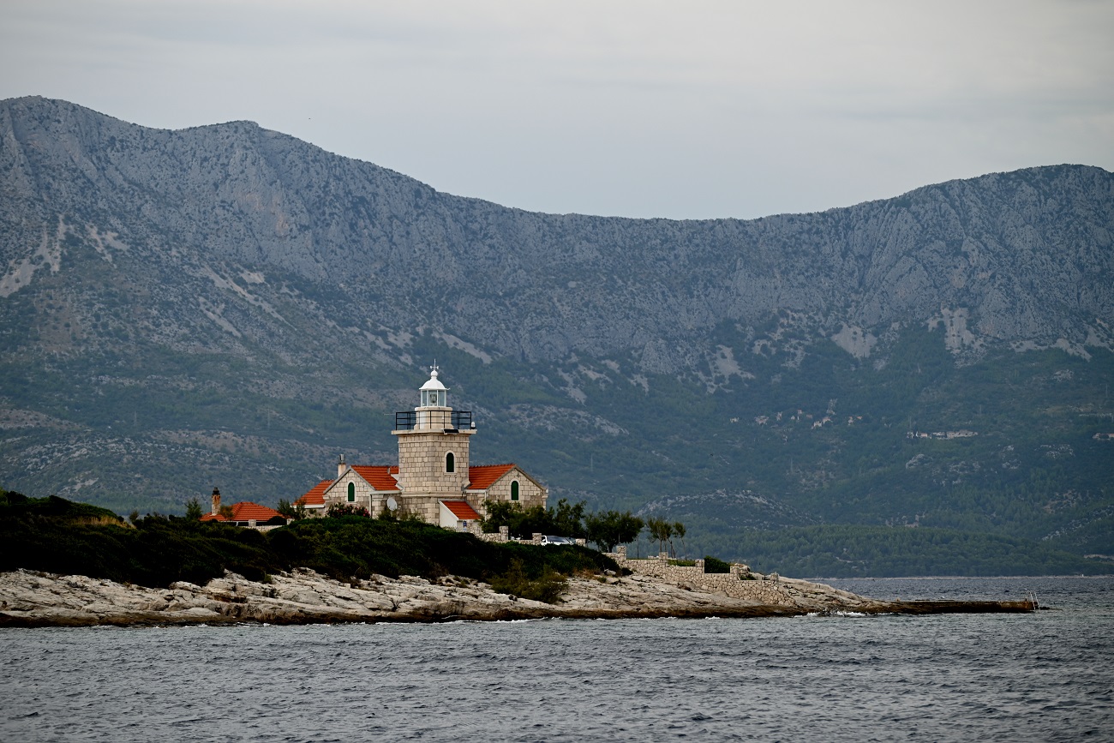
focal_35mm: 125
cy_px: 372
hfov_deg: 16.4
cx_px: 557
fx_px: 3868
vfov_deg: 11.0
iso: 125
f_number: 5.6
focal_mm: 125
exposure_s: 1/500
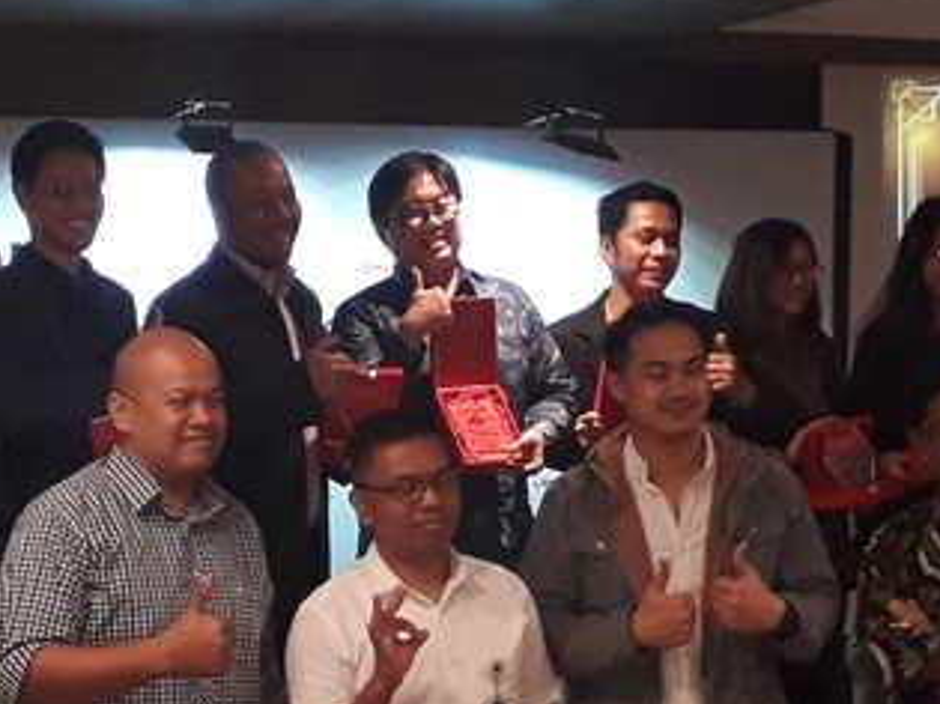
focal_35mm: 60
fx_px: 1629
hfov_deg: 32.0
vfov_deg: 24.4
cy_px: 380
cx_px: 325
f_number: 1.9
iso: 200
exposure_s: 1/33
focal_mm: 3.6
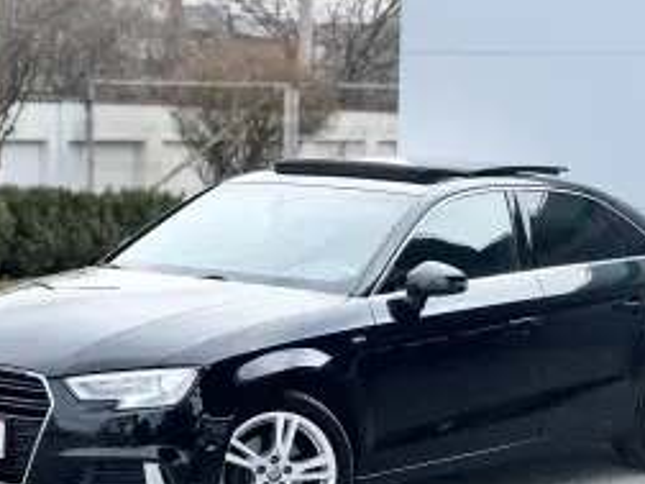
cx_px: 315
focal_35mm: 110
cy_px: 282
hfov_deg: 17.9
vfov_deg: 13.5
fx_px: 2050
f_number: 2.8
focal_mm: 9
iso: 25
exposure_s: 1/238
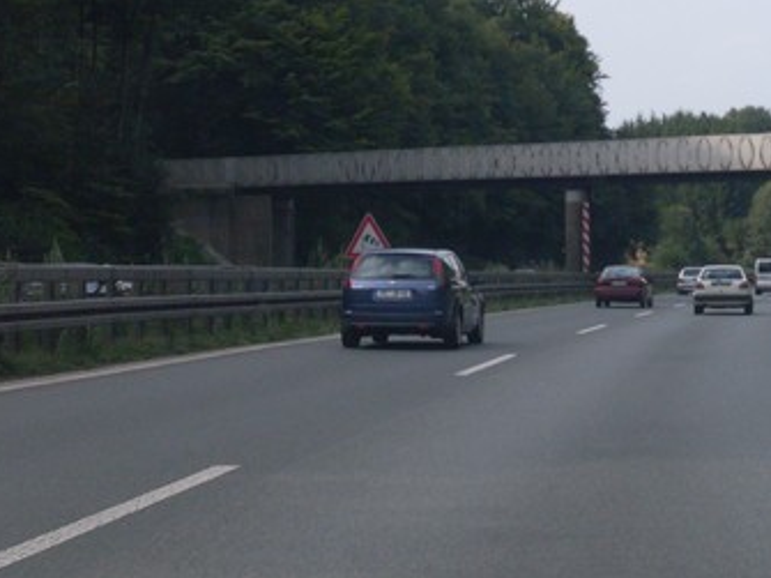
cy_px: 121
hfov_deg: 17.7
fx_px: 2449
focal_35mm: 110
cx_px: 657
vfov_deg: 13.4
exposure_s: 1/500
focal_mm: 9.9
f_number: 3.4
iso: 80
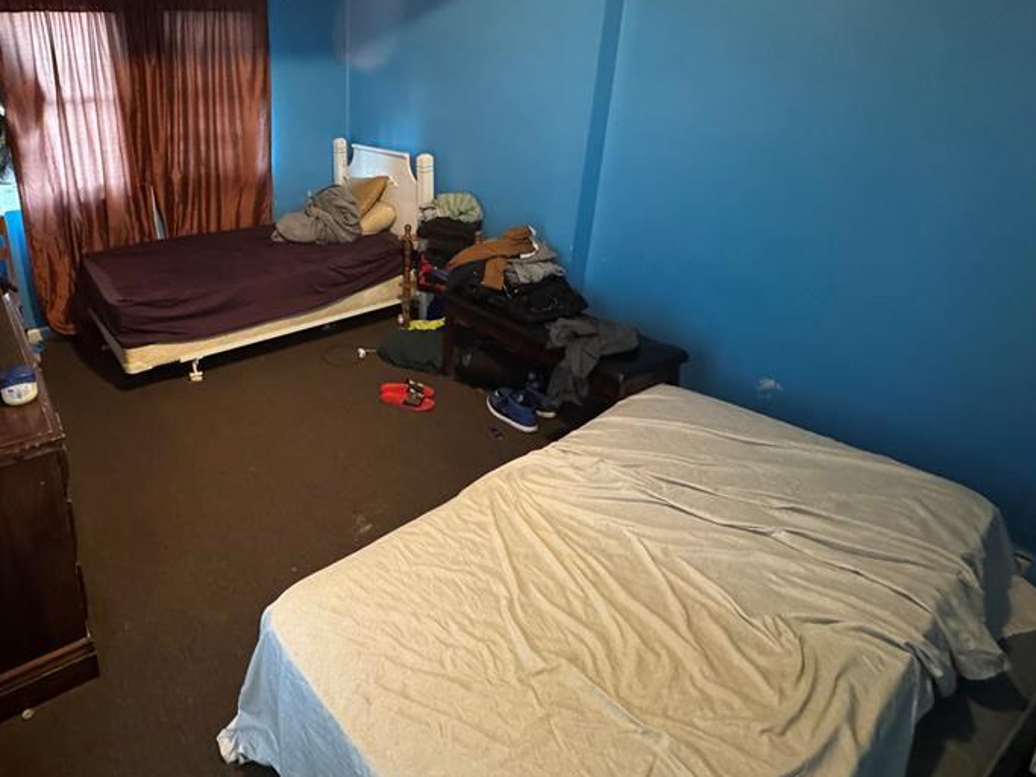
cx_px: 303
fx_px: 628
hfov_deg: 75.2
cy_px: 272
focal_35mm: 21
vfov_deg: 62.2
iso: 1250
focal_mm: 2.22
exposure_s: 1/30
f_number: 2.2
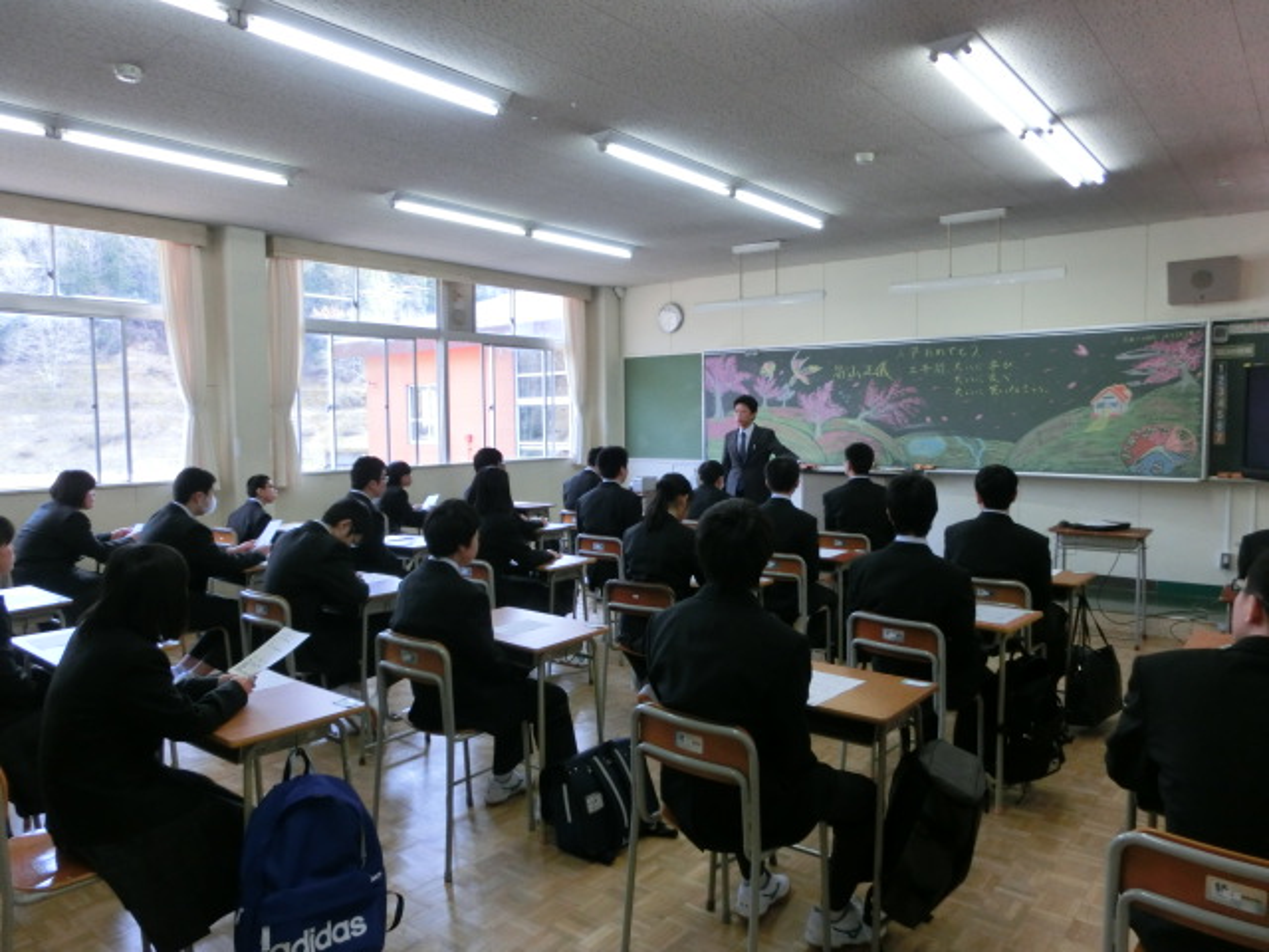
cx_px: 634
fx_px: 880
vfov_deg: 56.8
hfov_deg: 71.6
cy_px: 476
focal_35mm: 24
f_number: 3
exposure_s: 1/125
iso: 200
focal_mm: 4.24
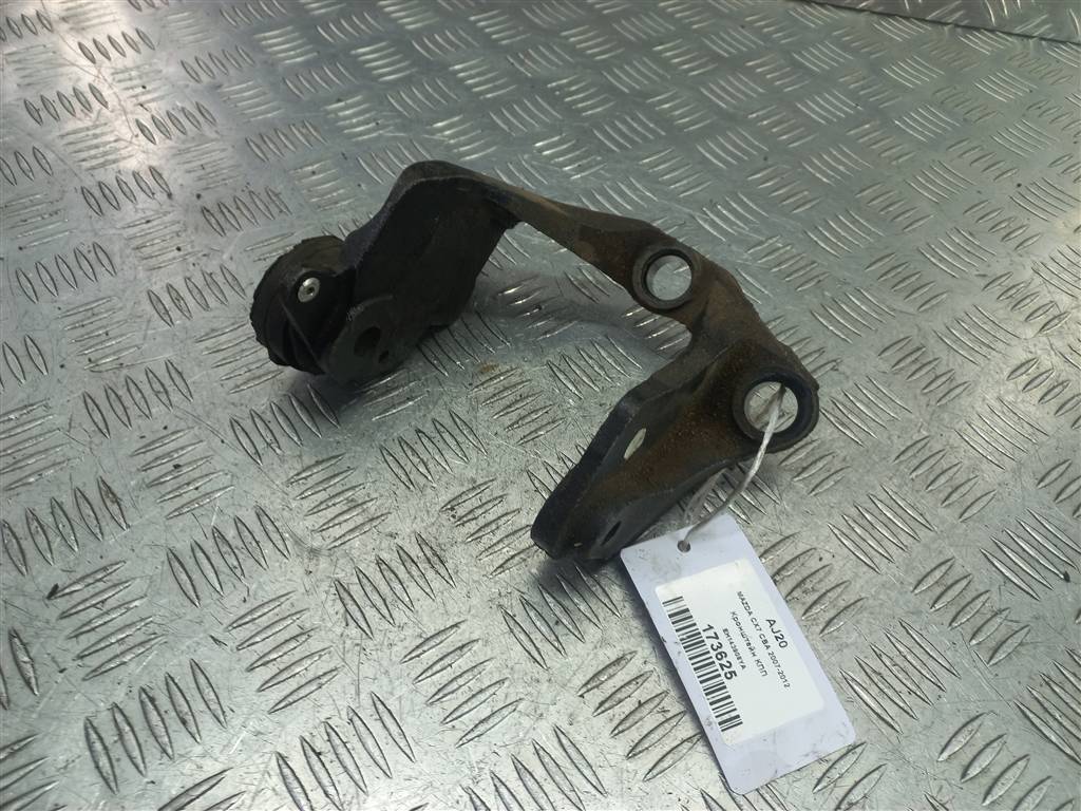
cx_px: 540
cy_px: 406
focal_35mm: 25
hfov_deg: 69.4
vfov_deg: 54.9
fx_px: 781
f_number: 1.8
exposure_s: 1/50
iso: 50
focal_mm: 4.6
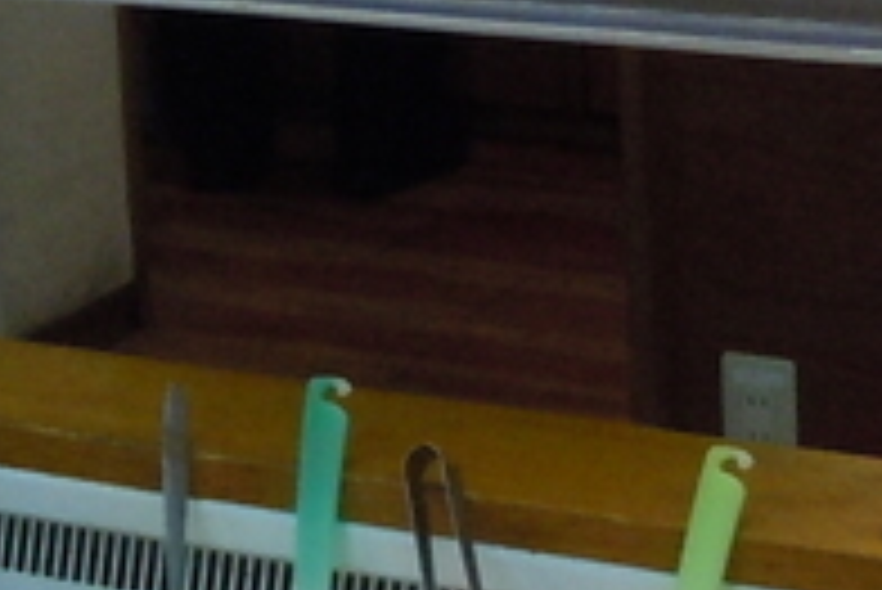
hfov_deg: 10.8
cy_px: -234
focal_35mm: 179
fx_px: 4389
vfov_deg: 7.6
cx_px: -630
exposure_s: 1/125
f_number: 4
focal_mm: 5.9
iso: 400
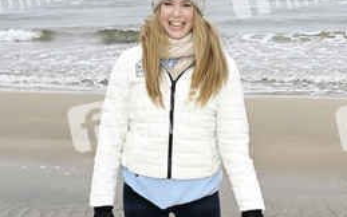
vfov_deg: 23.1
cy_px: 188
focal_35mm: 55
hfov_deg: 36.9
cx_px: 176
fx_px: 520
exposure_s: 1/250
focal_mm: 35
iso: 1000
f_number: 11
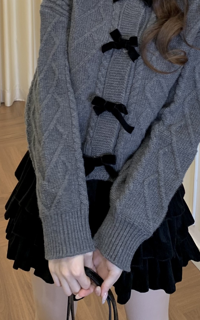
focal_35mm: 57
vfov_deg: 33.3
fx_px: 497
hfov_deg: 22.7
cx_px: 102
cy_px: 15
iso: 50
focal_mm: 4.25
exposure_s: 1/50
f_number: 1.8
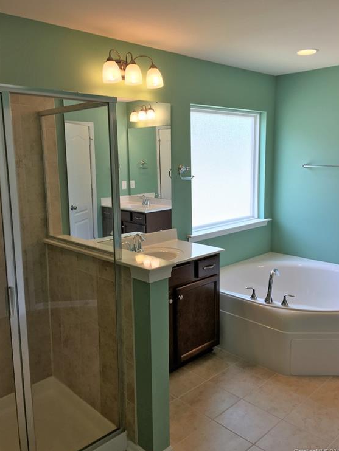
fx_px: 392
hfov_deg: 46.8
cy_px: 222
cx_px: 171
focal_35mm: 30
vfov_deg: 59.9
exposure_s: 1/100
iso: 32
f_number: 2.2
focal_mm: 4.15
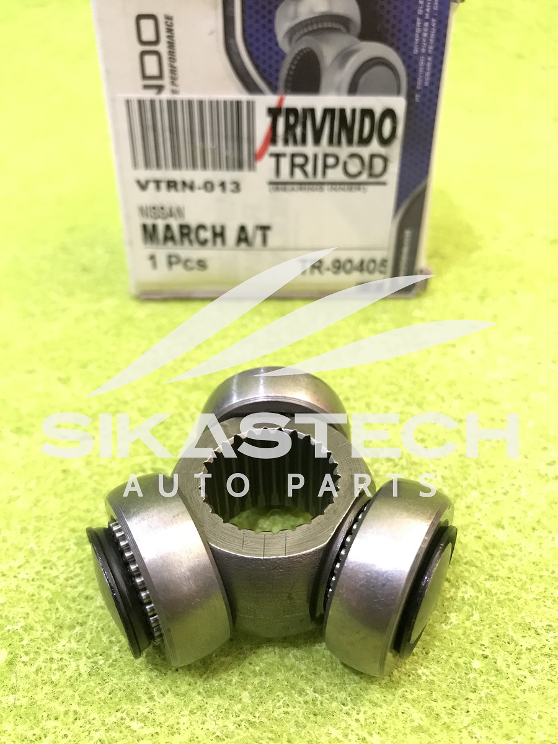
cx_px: 279
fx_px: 602
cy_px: 372
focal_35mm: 28
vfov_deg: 63.4
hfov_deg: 49.7
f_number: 1.8
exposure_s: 1/6
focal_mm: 3.99
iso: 80
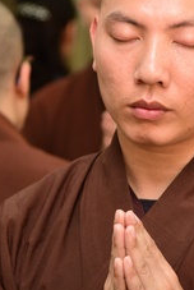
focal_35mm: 343
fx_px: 2764
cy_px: 202
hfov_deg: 4.0
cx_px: 157
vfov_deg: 6.0
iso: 1000
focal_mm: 120
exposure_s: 1/40
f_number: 4.5
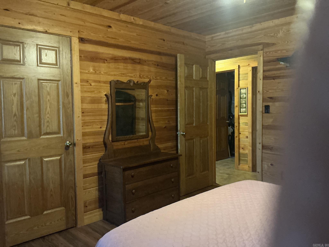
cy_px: 124
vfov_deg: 49.7
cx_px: 164
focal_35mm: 28
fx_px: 266
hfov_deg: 63.4
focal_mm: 3
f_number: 1.8
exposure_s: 1/57
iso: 320
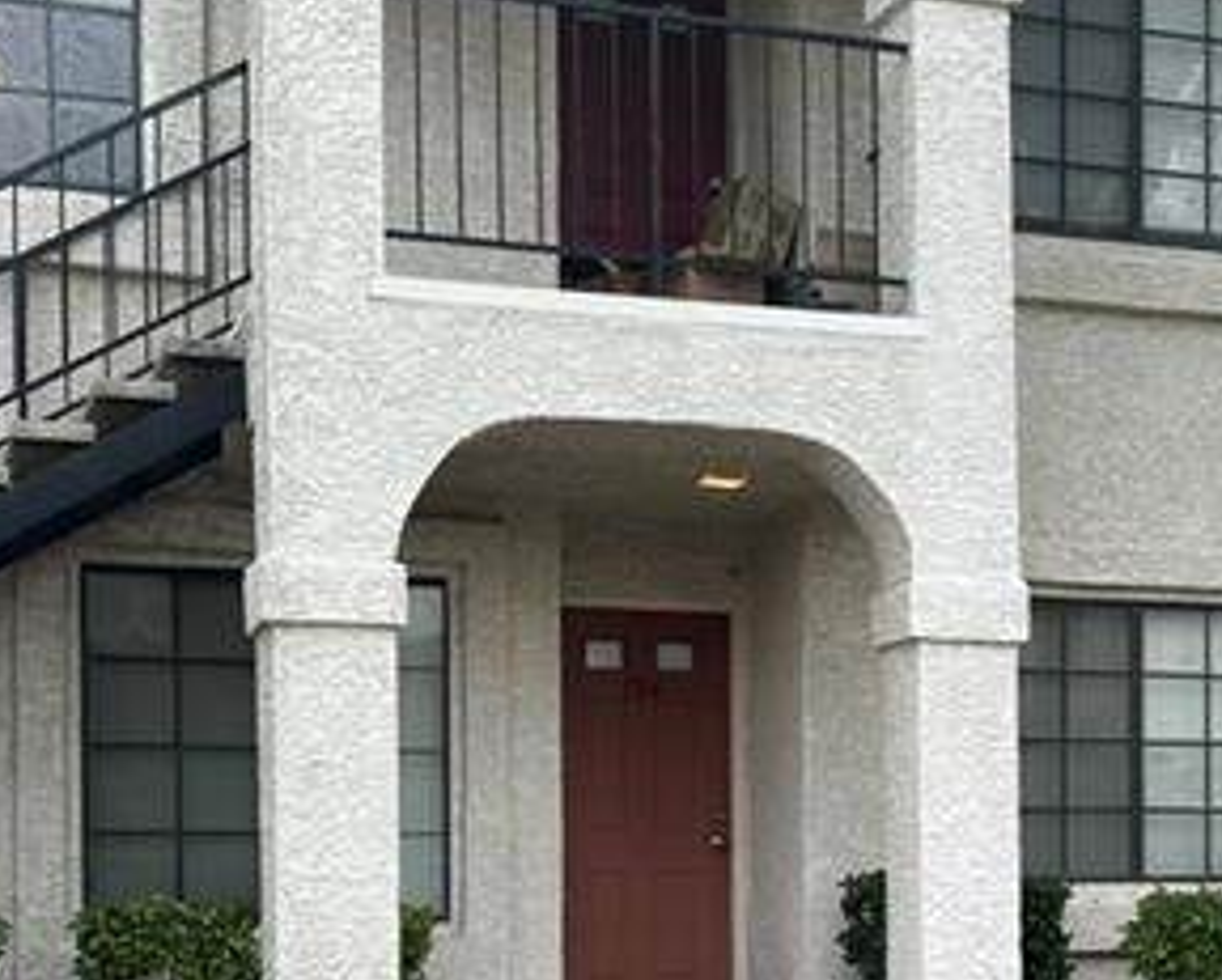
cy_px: 836
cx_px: 861
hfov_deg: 28.8
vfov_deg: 23.1
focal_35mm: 65
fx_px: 2353
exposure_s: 1/121
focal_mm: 6.86
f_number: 1.78
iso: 64
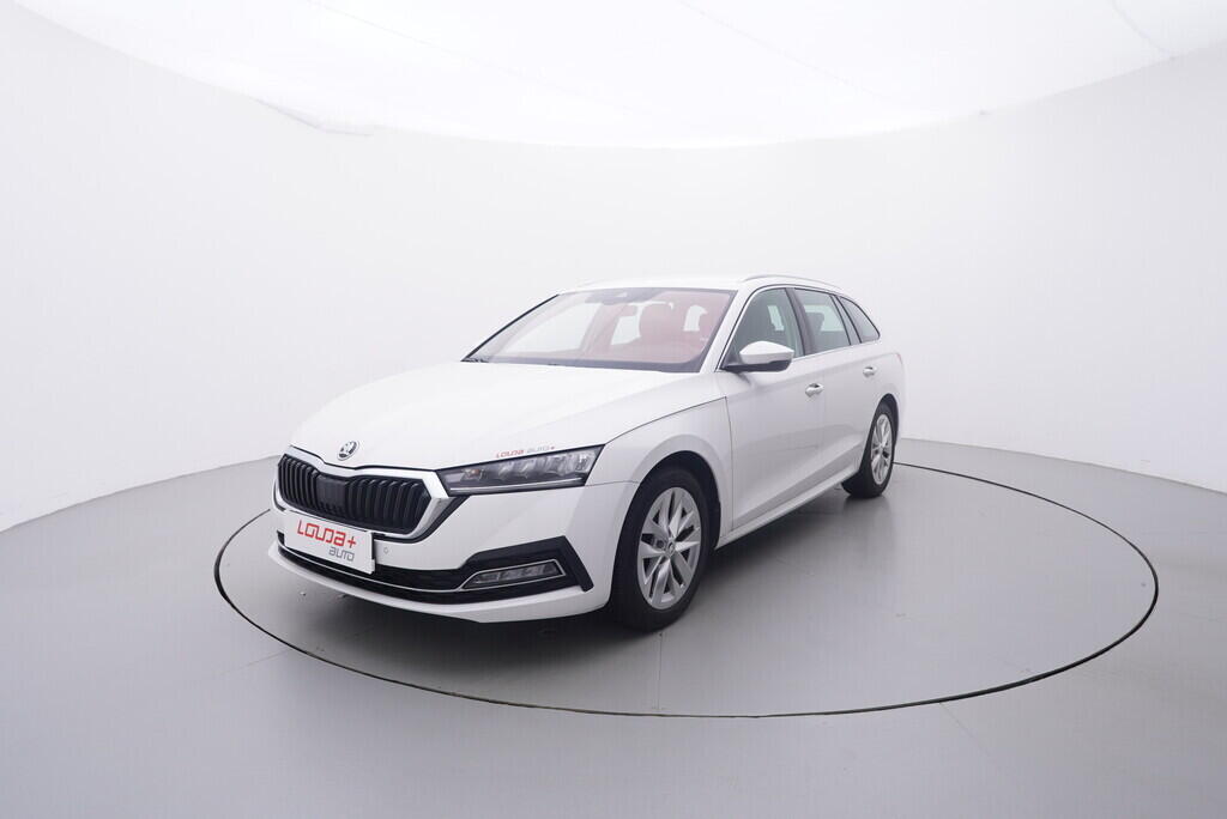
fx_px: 767
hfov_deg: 77.3
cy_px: 410
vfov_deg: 56.2
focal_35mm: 22
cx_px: 614
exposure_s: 1/80
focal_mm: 15
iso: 200
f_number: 5
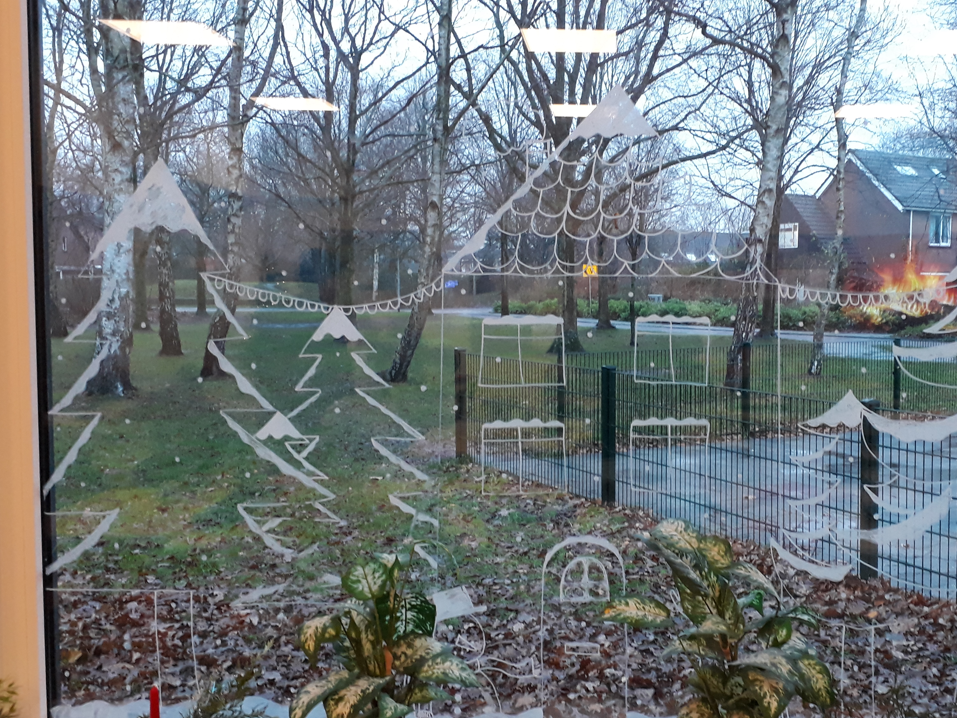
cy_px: 357
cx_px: 615
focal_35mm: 37
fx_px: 1023
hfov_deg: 49.5
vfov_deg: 38.7
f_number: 1.9
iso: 160
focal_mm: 3.6
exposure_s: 1/17
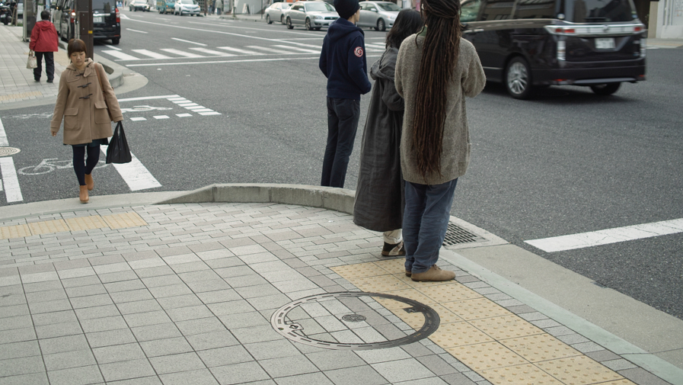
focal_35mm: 49
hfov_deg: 42.0
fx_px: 888
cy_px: 133
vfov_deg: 24.3
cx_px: 297
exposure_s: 1/160
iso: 100
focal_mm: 24.2
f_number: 2.8
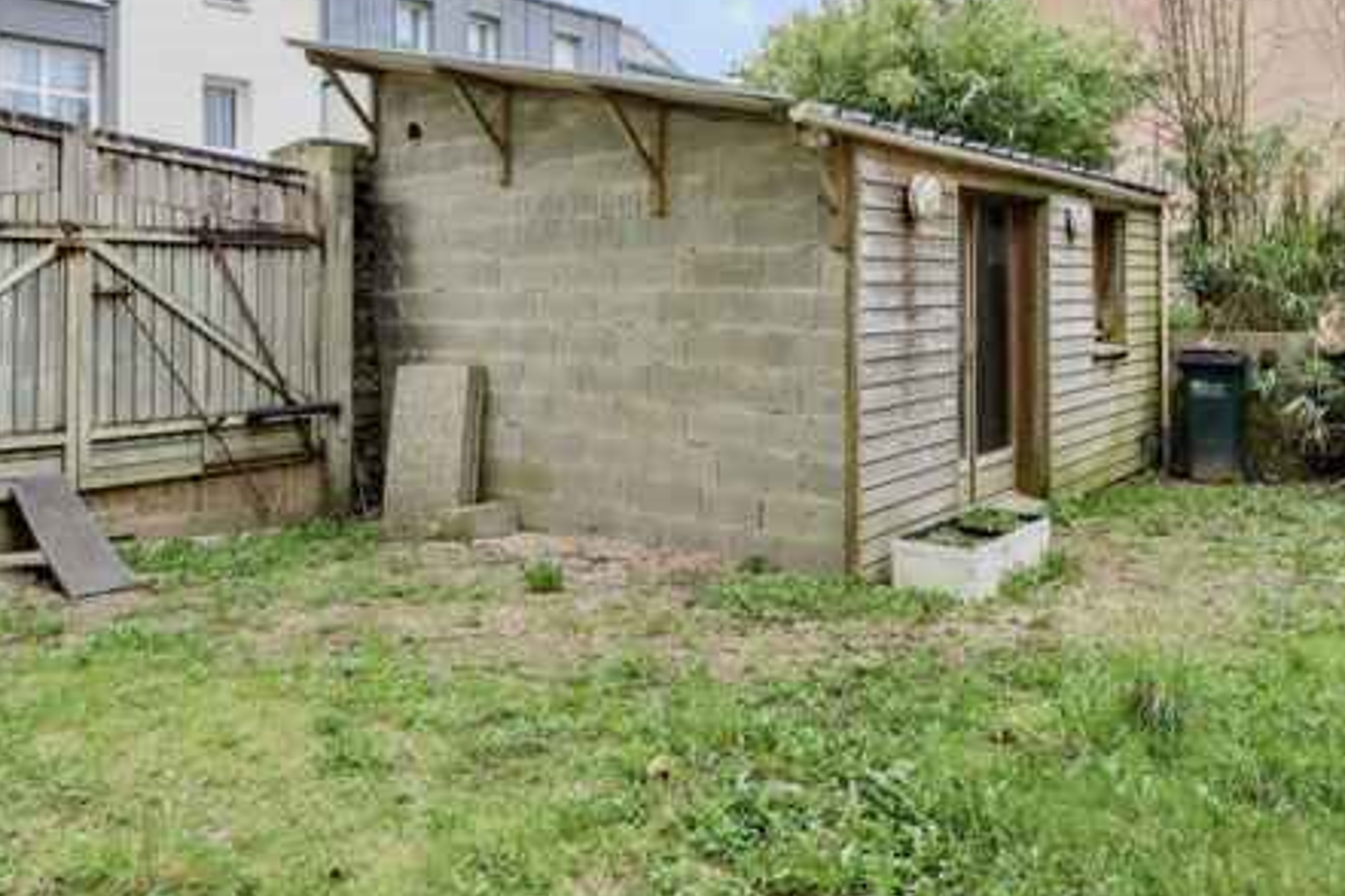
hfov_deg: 63.7
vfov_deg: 44.1
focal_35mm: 29
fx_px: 1083
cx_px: 671
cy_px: 276
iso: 800
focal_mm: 16
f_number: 8
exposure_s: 1/400
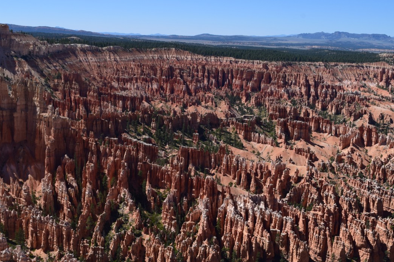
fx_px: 547
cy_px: 153
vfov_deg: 27.0
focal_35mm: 50
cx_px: 212
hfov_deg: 39.6
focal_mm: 26
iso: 400
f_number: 11
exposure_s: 1/500
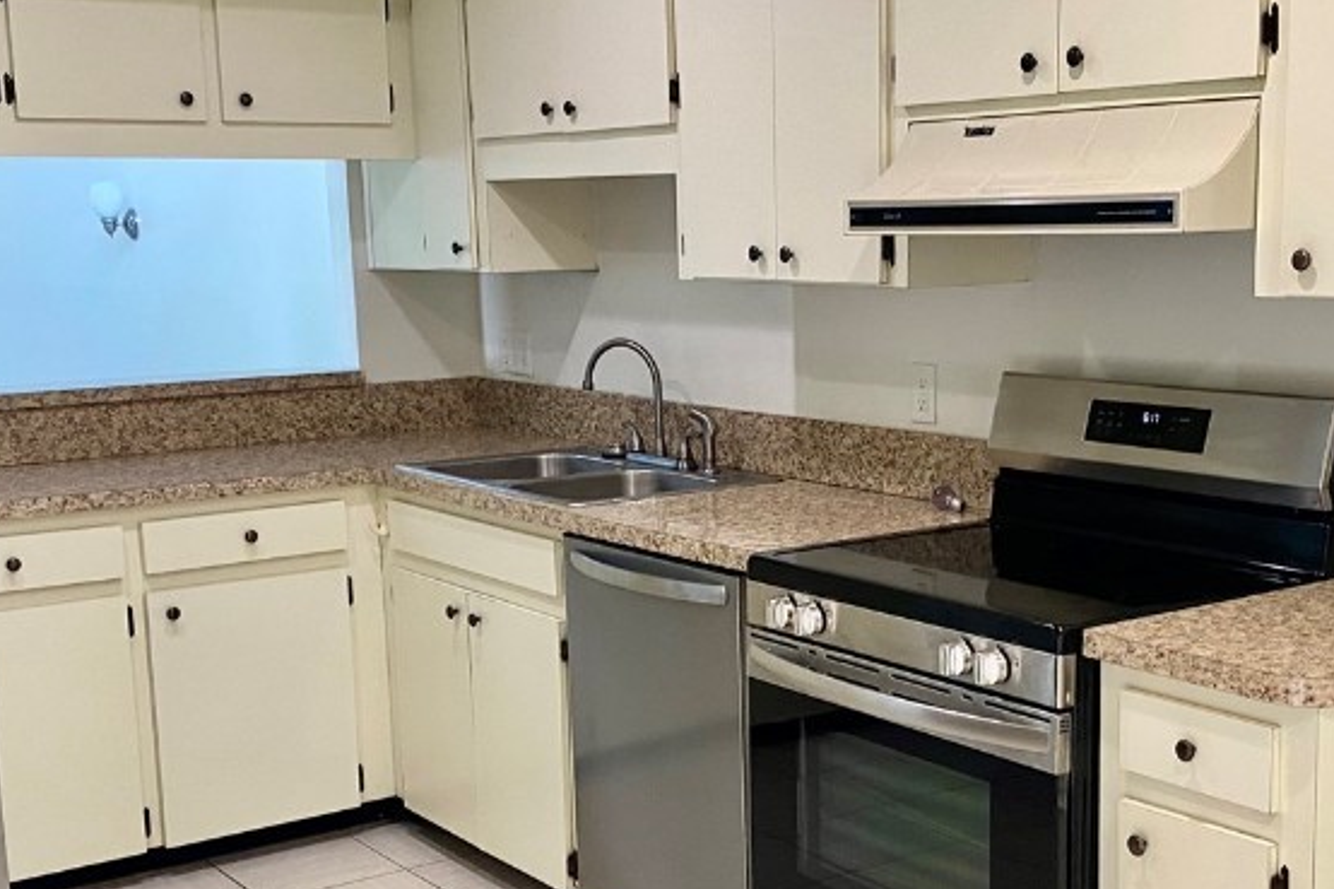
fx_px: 1852
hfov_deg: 39.5
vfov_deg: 26.9
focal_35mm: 50
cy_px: 571
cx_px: 778
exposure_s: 1/60
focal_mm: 4.25
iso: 100
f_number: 1.8
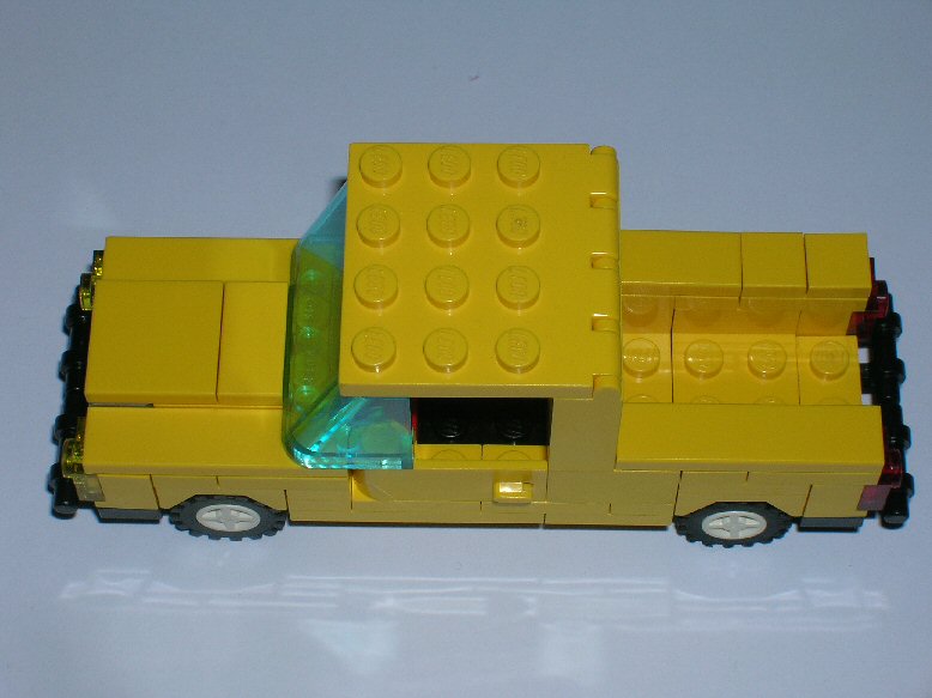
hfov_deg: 21.8
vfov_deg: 16.4
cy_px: 349
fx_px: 2422
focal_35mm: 90
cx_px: 466
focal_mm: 15
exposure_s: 1/60.1
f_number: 7.6
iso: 50
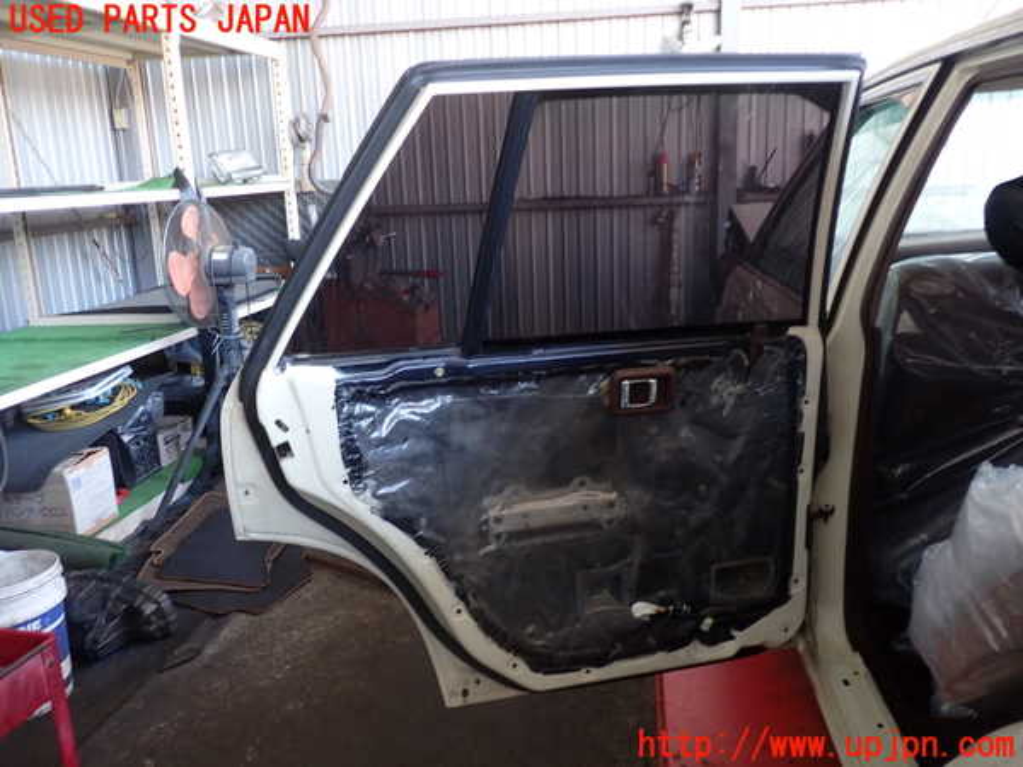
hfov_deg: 60.0
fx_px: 887
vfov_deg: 46.8
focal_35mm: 30
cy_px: 384
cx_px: 512
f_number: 2.3
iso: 200
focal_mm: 5.4
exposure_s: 1/50
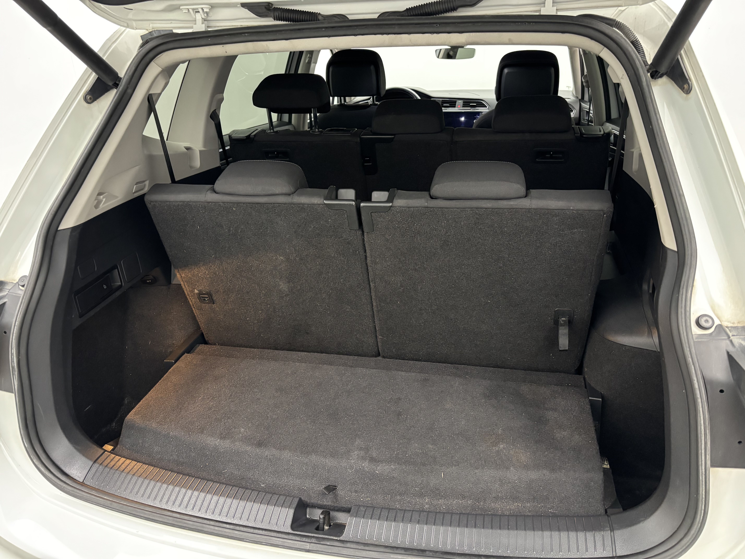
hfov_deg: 67.3
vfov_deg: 53.1
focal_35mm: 26
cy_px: 280
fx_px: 560
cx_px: 372
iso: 640
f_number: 1.6
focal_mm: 5.96
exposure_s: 1/32
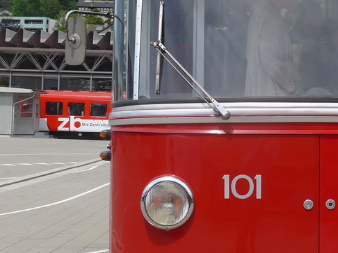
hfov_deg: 22.7
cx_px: 309
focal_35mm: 84
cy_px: 88
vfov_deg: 17.5
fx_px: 820
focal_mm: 7
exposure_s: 1/1300
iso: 80
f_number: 2.8
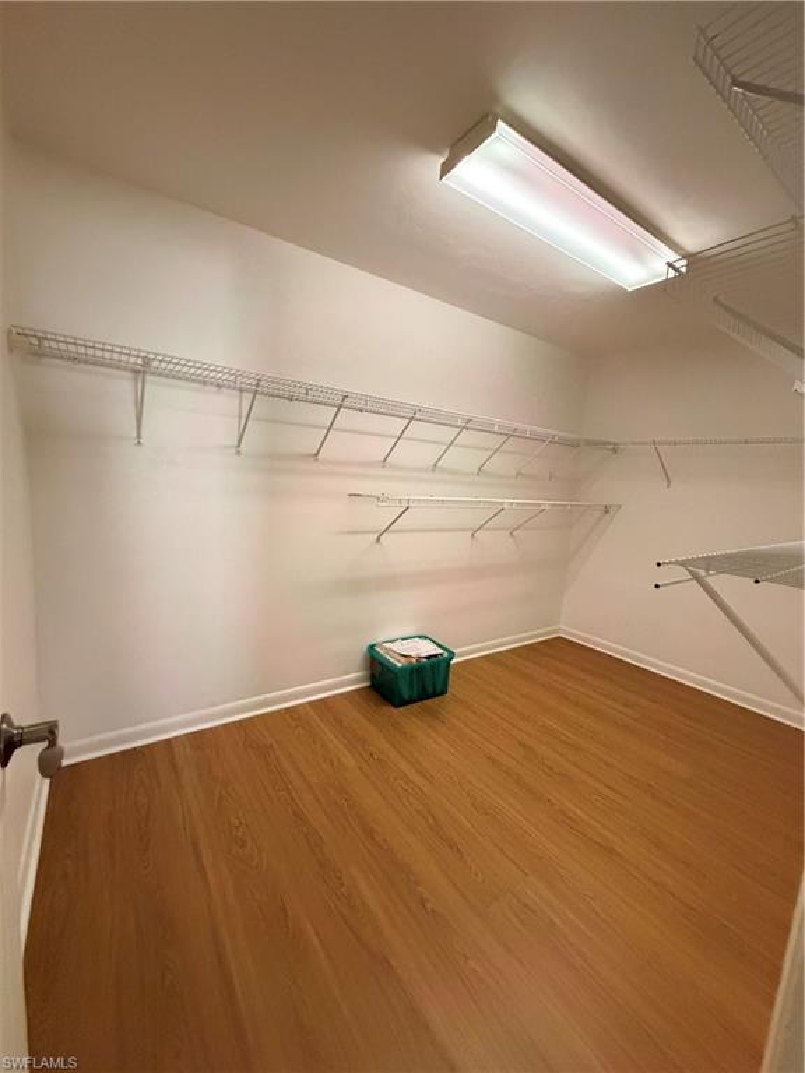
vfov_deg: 102.1
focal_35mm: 14
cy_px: 536
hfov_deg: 85.7
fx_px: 434
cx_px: 402
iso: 640
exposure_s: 1/60
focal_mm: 2.22
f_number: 2.2
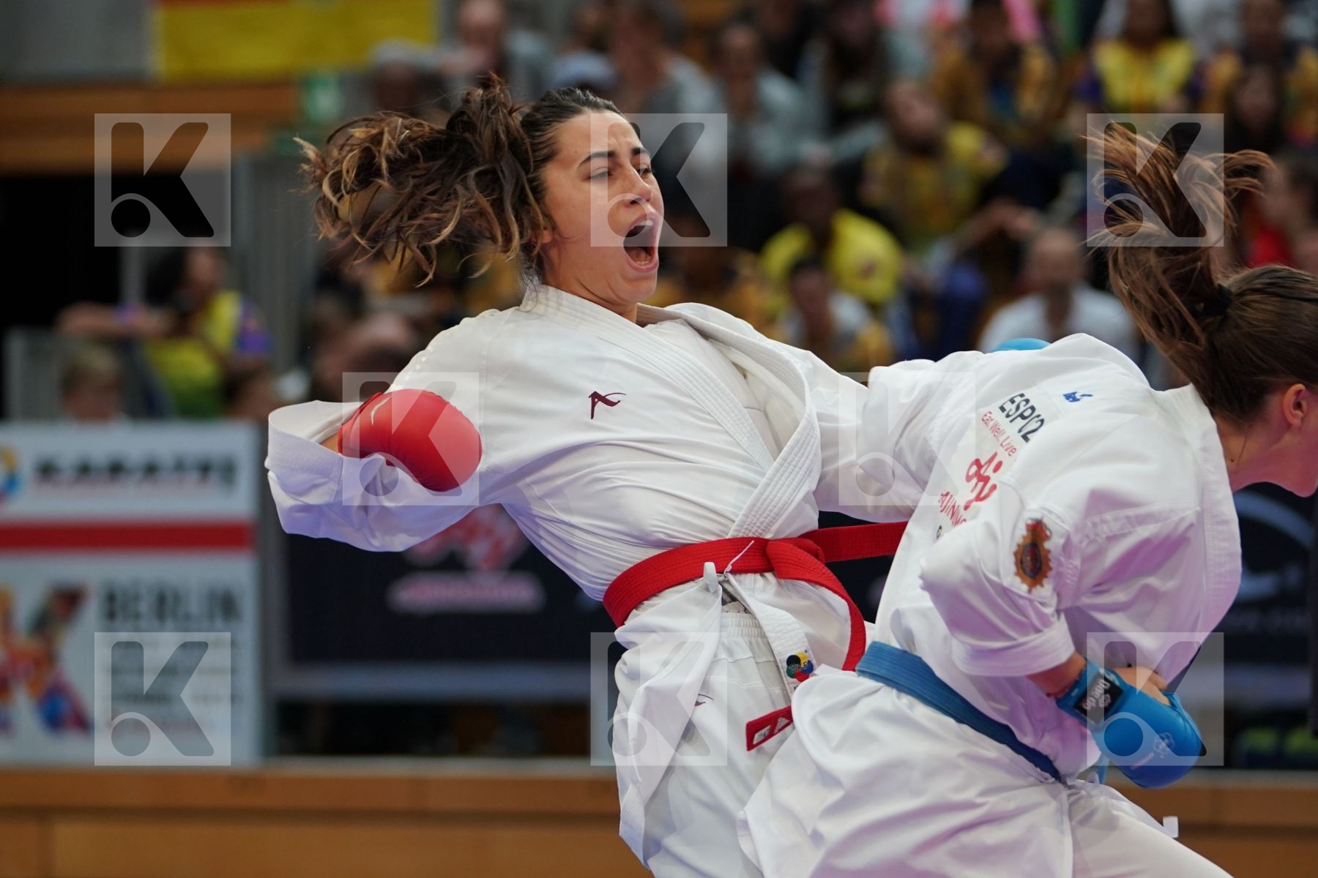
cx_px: 659
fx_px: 7285
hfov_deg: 10.3
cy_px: 439
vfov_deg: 6.9
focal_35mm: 199
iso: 1250
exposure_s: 1/1000
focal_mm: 133
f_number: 2.8
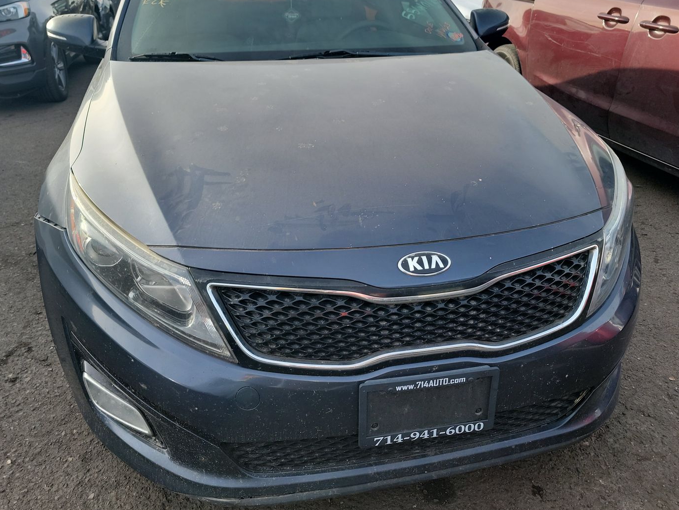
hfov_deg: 63.4
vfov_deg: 49.7
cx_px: 323
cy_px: 243
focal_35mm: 28
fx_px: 549
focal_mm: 6.7
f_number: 1.8
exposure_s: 1/261
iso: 50
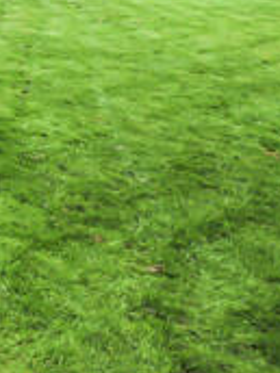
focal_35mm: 55
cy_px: -65
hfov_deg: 15.3
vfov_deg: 30.2
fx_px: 593
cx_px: -384
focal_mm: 10
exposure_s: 1/200
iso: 320
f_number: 5.6
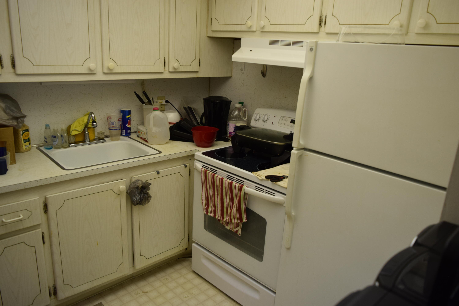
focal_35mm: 27
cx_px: 230
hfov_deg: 67.4
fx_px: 344
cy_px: 153
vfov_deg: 47.9
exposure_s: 1/80
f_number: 4.5
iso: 400
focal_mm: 18
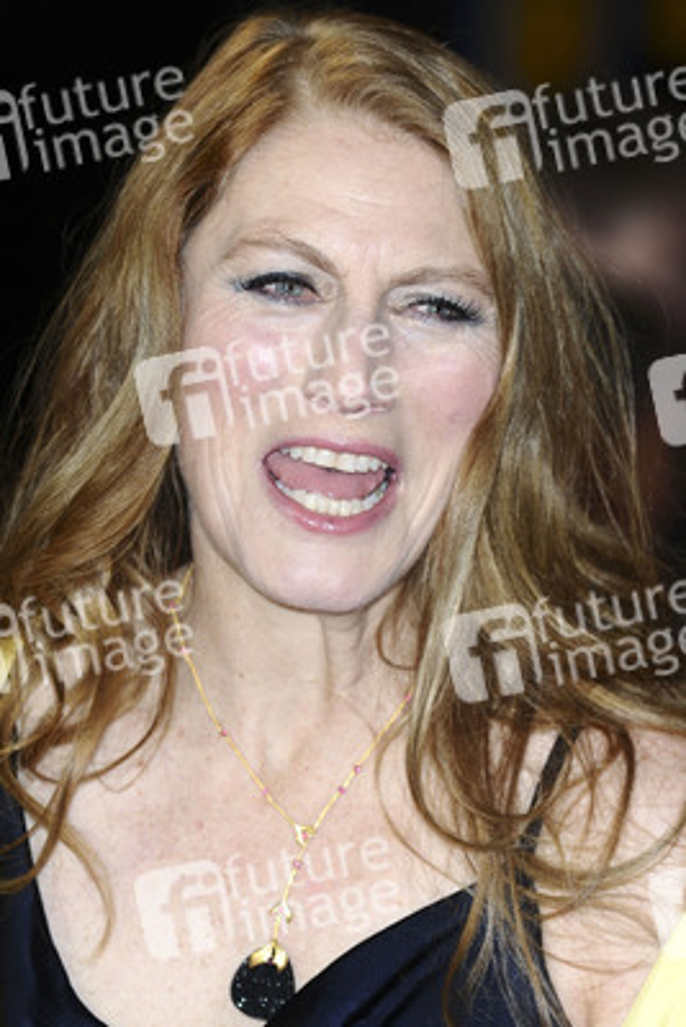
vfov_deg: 8.3
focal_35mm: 248
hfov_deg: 5.6
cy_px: 514
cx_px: 343
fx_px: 7068
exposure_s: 1/200
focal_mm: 165
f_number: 4
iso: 320
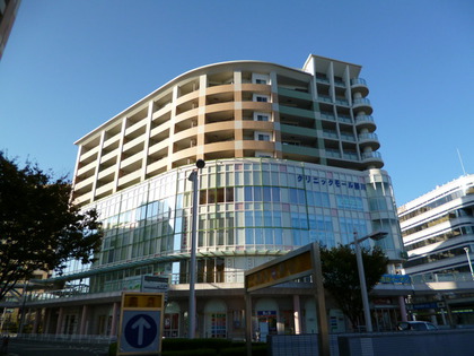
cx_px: 237
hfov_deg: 71.6
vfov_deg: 56.8
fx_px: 329
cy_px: 178
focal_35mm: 24
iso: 100
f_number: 2.5
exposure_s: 1/1000
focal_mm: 4.3
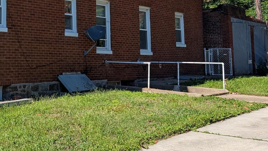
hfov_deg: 32.0
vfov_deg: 19.5
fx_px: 426
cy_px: 4
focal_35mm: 60
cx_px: -3
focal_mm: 6.9
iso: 21
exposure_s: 1/1314
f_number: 1.68
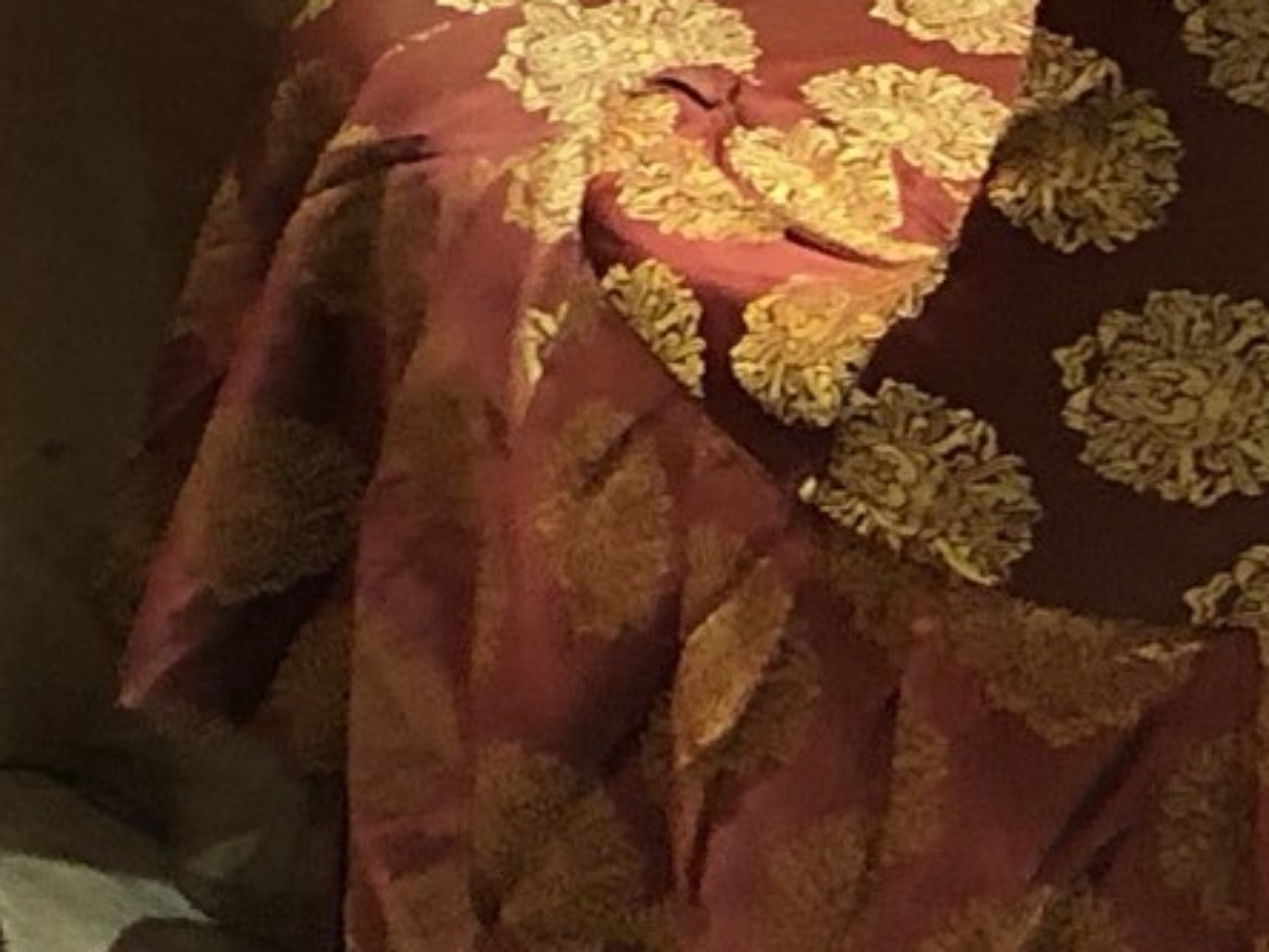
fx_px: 6305
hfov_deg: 11.0
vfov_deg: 8.0
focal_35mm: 172
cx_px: -720
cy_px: -1347
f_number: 1.8
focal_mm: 4
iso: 80
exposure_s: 1/17
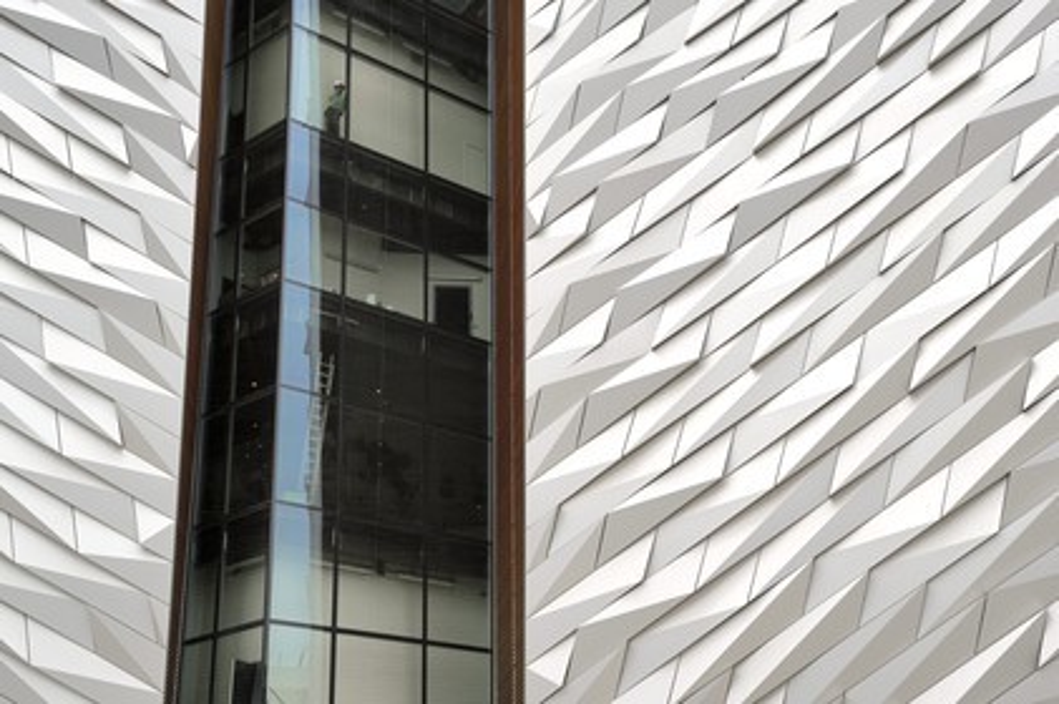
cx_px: 530
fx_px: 1235
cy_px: 352
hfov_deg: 46.4
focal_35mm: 42
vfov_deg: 31.8
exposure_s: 1/160
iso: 800
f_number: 11
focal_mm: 42
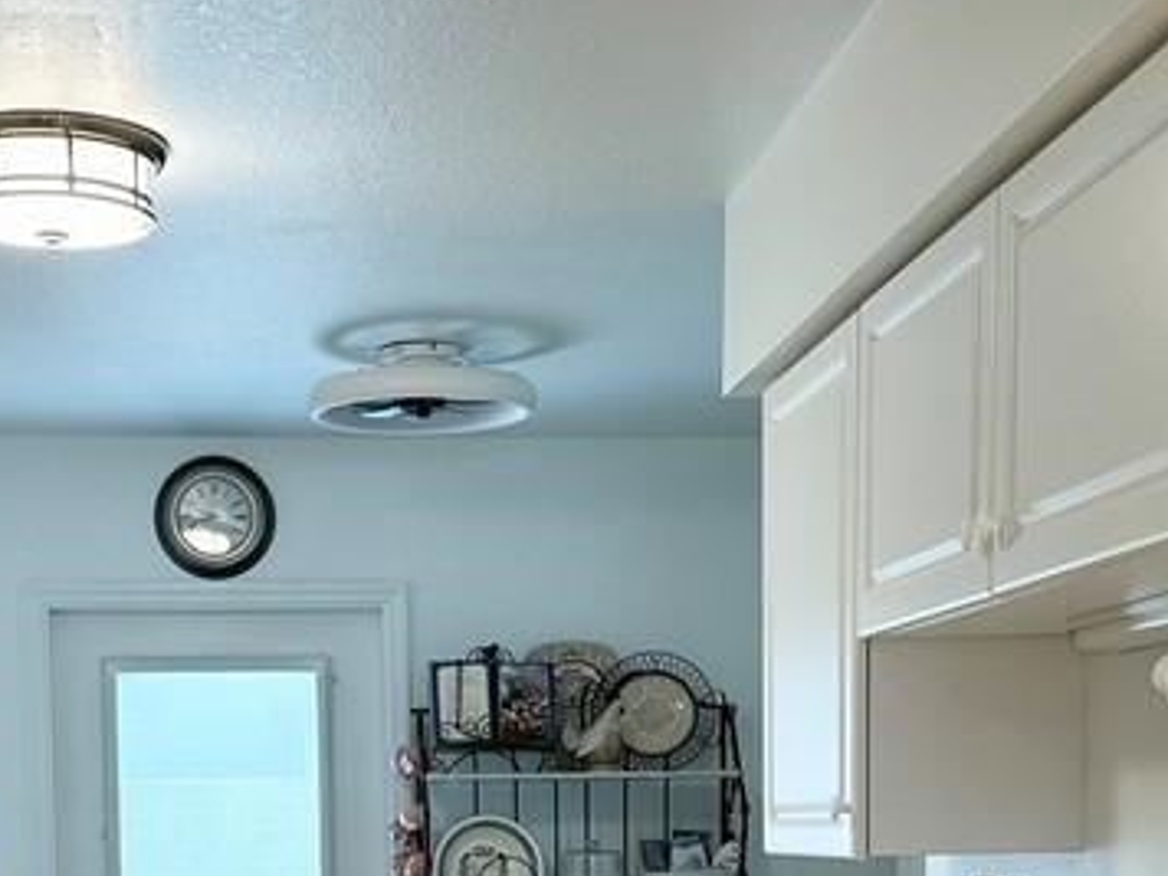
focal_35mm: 69
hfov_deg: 28.0
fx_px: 2328
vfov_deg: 20.2
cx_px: 384
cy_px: 997
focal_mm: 6.86
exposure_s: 1/120
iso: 125
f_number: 1.78
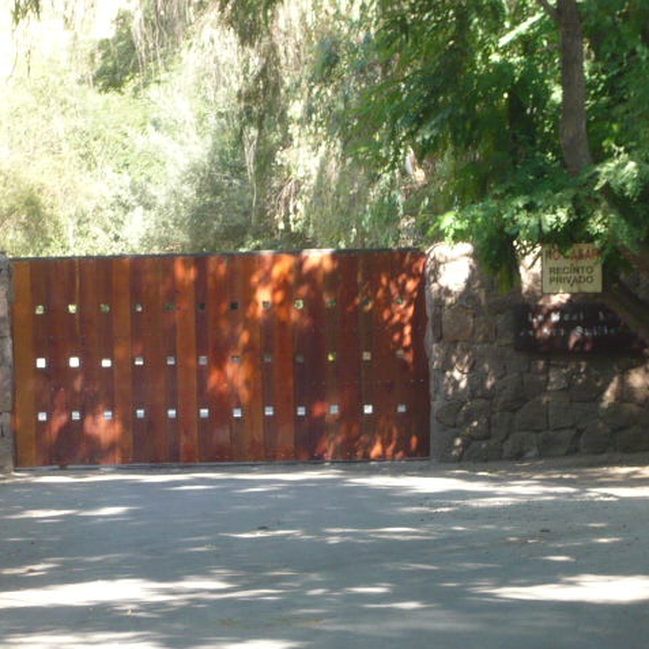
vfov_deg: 10.9
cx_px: 216
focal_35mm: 160
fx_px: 3394
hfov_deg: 10.9
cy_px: 325
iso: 125
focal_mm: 14.1
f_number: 5.2
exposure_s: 1/60
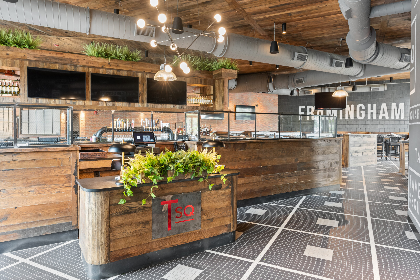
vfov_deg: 55.1
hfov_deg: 76.1
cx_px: 210
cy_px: 140
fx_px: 268
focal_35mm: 23
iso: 1000
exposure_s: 1/4
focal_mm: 23
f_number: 6.3
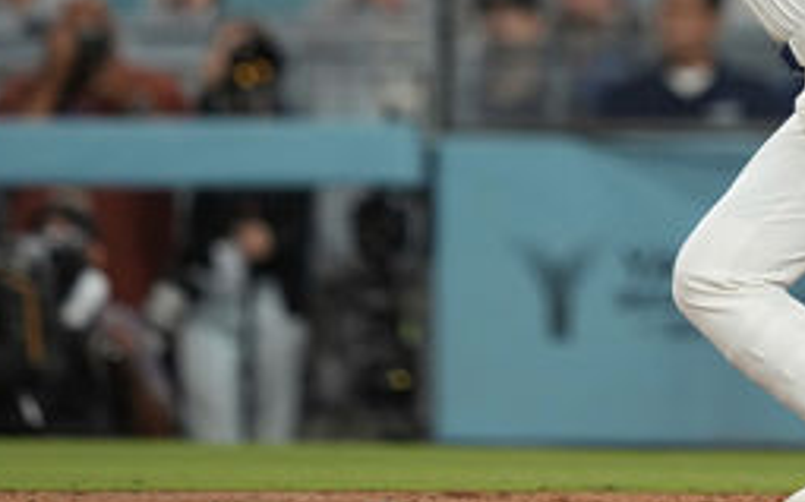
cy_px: -60
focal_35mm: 959
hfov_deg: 2.2
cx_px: 676
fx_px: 21025
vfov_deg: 1.4
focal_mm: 400
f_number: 2.8
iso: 2500
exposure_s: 1/2500
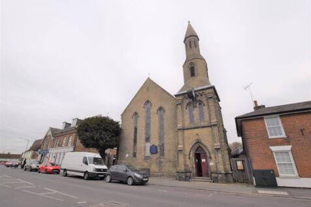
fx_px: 130
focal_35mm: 15
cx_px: 156
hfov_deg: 100.4
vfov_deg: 77.3
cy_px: 104
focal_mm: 10
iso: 100
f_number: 10
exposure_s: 1/200
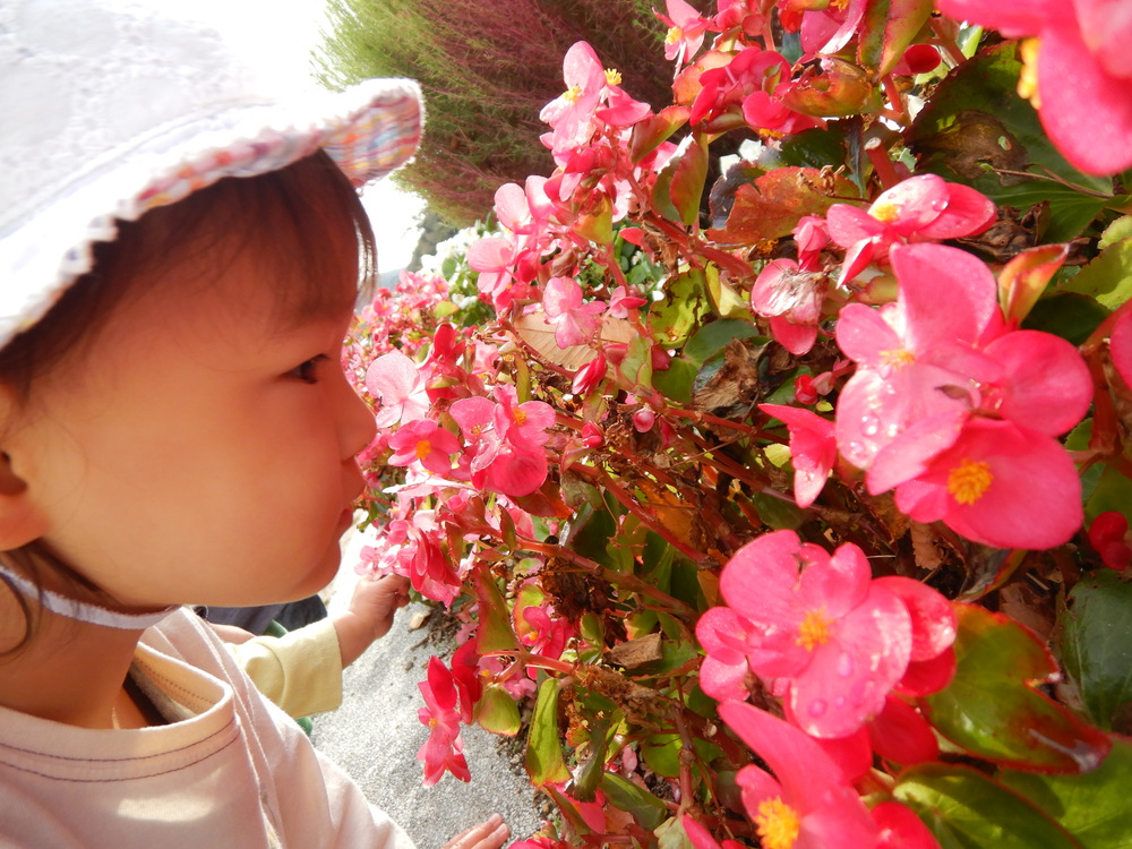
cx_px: 566
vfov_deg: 56.8
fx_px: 785
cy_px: 424
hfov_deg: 71.6
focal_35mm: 24
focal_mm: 4.3
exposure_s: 1/320
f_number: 2.8
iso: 125
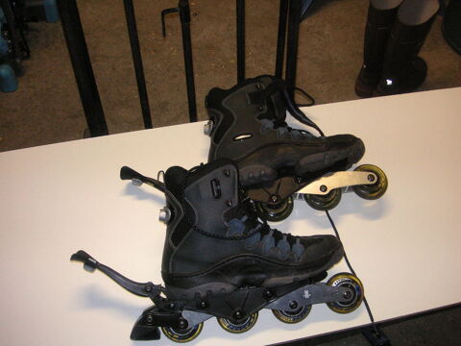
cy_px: 173
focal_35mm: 39
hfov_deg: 47.9
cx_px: 230
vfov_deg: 36.8
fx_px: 519
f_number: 2.9
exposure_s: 1/45
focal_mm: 6.5
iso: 160
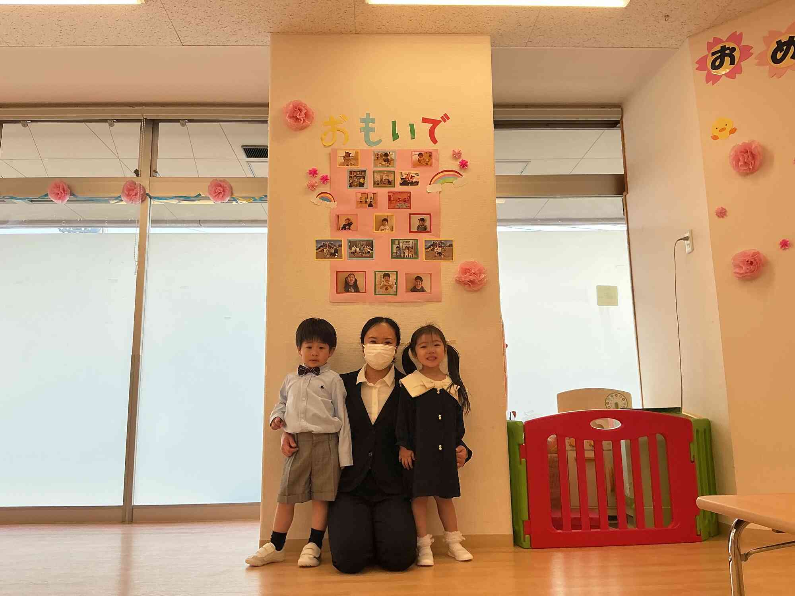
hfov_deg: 61.7
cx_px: 398
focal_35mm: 29
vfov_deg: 48.2
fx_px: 666
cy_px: 298
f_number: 1.8
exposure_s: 1/193
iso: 25
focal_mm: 3
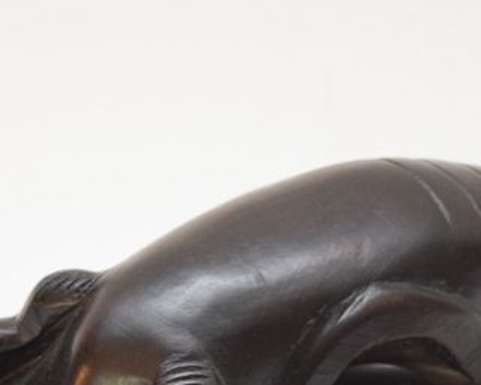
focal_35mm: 211
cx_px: 234
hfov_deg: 9.2
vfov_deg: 7.3
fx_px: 3004
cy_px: 395
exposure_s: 1/60
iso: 1400
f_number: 5.3
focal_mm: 48
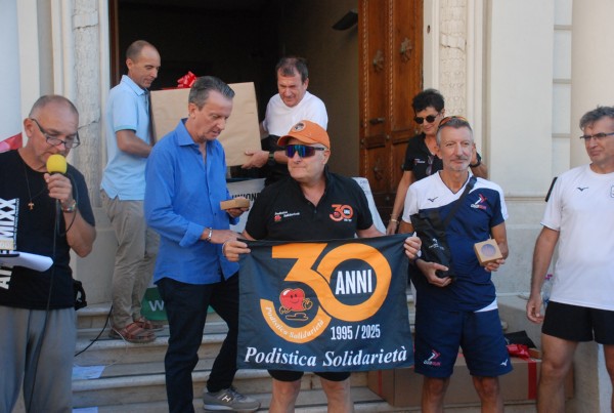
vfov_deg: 32.0
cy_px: 206
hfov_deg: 46.3
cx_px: 307
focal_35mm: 42
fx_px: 718
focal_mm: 28
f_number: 4
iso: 1000
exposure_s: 1/800
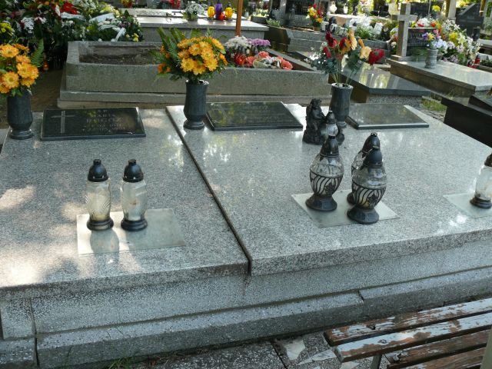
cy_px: 184
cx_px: 246
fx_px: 497
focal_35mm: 35
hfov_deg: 52.6
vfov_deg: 40.7
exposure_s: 1/100
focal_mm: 7.4
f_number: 3.2
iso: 100
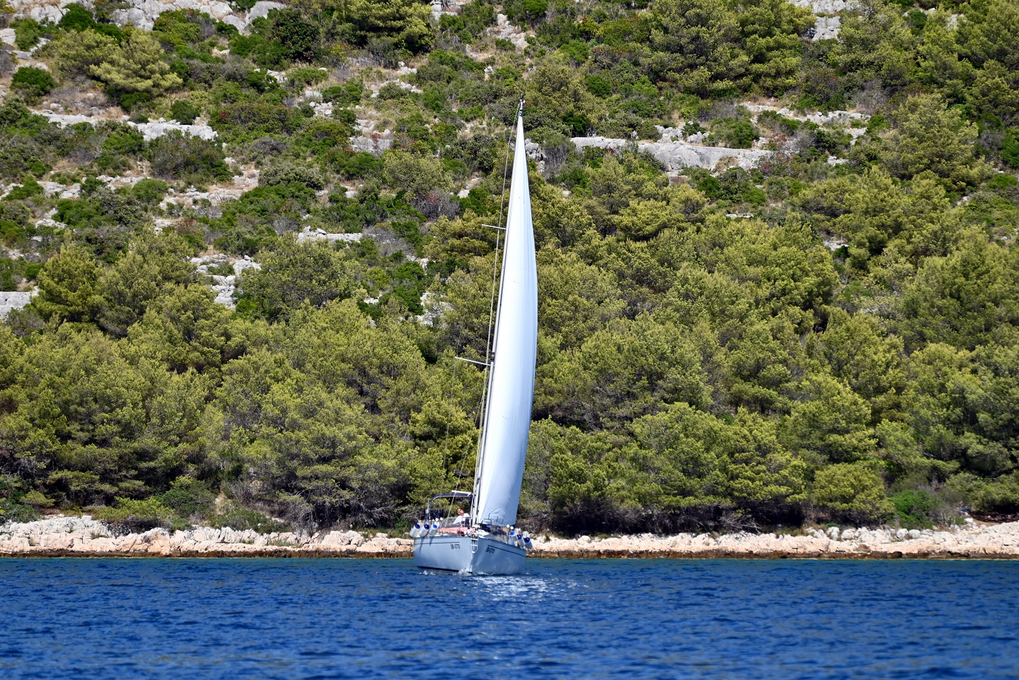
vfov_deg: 4.6
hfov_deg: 6.9
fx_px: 8494
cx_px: 510
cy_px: 340
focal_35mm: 300
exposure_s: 1/1600
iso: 250
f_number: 5.6
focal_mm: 300
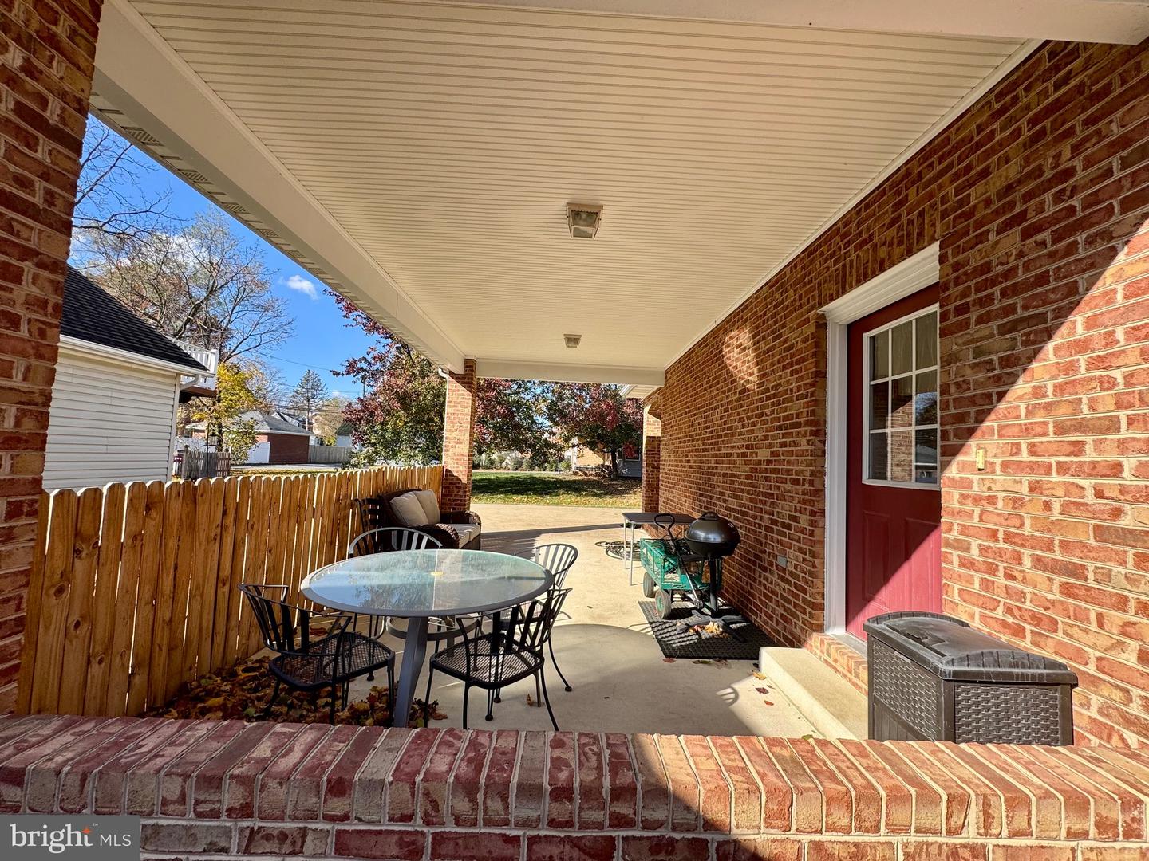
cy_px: 430
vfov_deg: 85.7
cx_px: 574
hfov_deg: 102.1
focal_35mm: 14
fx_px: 465
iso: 40
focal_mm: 2.22
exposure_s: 1/771
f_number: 2.2
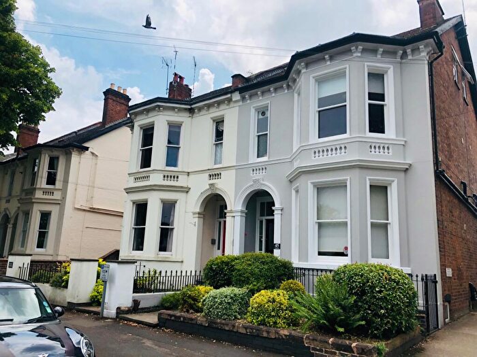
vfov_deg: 49.7
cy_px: 178
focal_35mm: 28
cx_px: 238
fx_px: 386
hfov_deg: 63.4
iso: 20
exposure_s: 1/2404
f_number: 1.8
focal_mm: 3.99
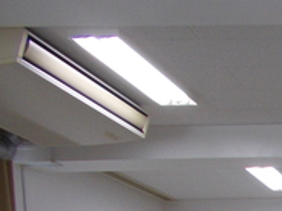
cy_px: 428
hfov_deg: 14.6
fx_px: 921
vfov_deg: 11.7
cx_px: 549
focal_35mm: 113
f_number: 3.2
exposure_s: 1/40
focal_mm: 4.6
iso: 80
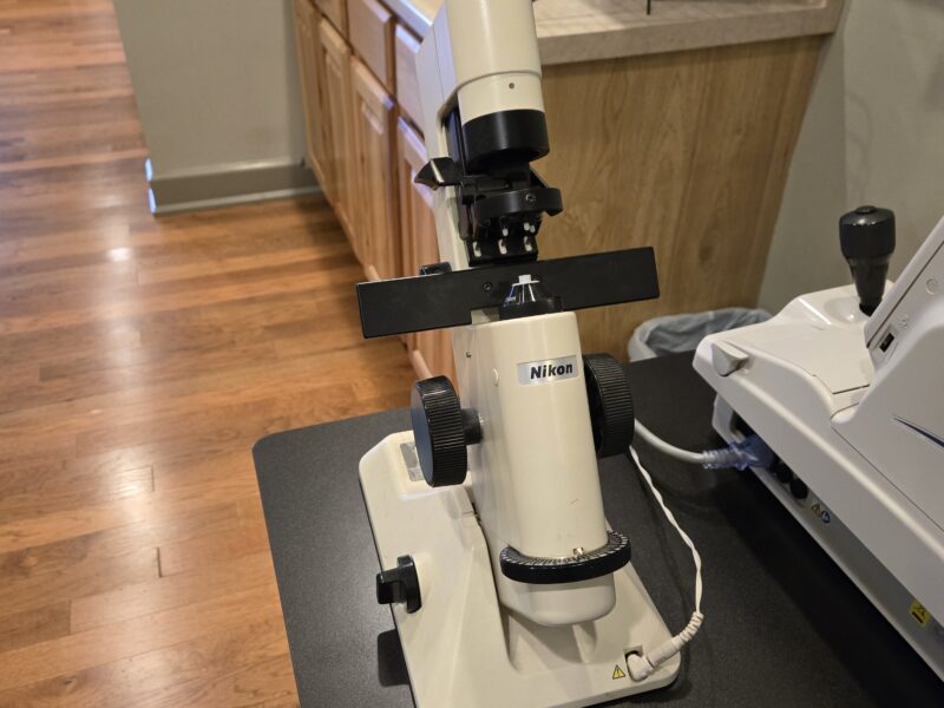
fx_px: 627
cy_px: 354
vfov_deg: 58.9
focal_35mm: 23
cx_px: 472
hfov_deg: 73.9
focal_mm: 5.4
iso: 500
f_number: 1.8
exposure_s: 1/60
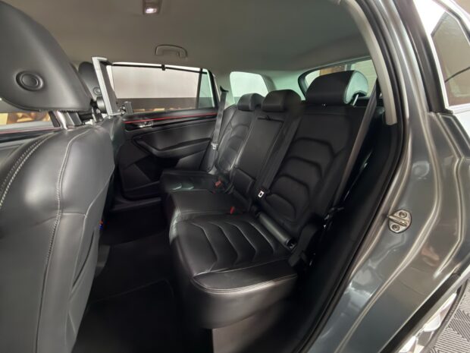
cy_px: 176
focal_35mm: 14
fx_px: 190
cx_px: 235
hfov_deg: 102.1
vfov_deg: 85.7
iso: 640
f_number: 2.2
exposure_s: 1/13
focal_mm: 2.22
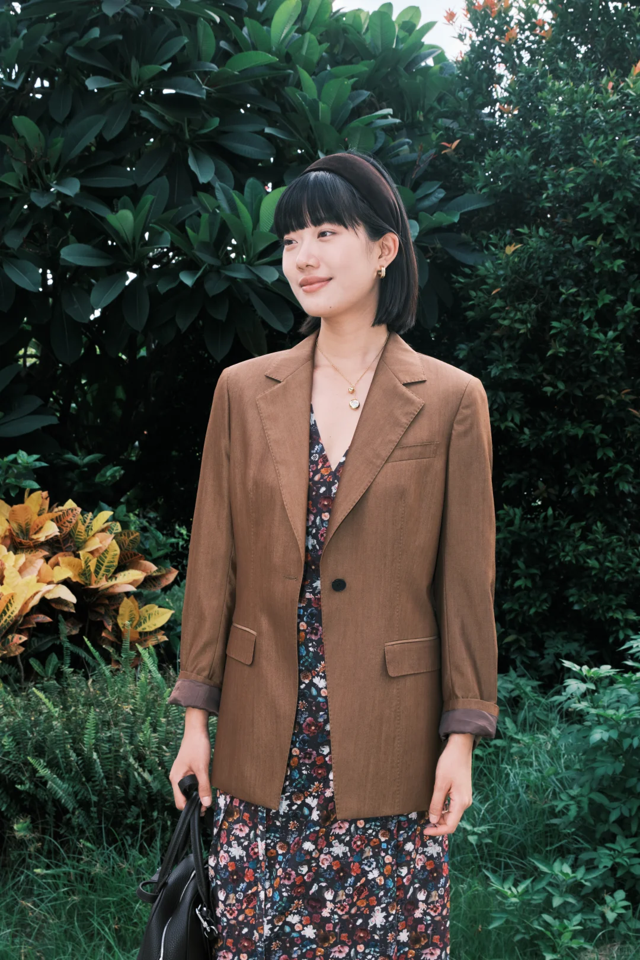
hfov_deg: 25.5
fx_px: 1413
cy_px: 480
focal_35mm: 53
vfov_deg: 37.5
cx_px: 320
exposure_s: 1/125
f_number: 9
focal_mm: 35
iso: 400
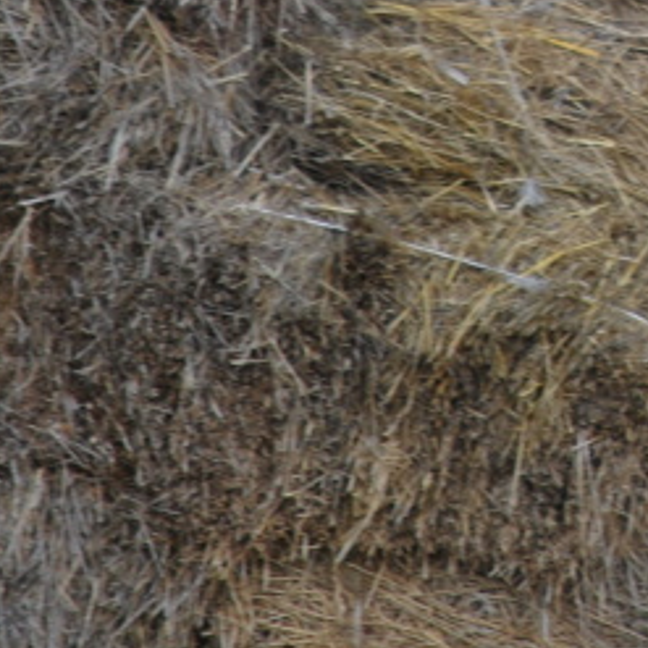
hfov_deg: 1.7
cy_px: -230
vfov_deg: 1.7
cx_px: 1141
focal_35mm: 1060
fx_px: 22450
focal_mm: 200
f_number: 6.3
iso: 100
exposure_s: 1/200
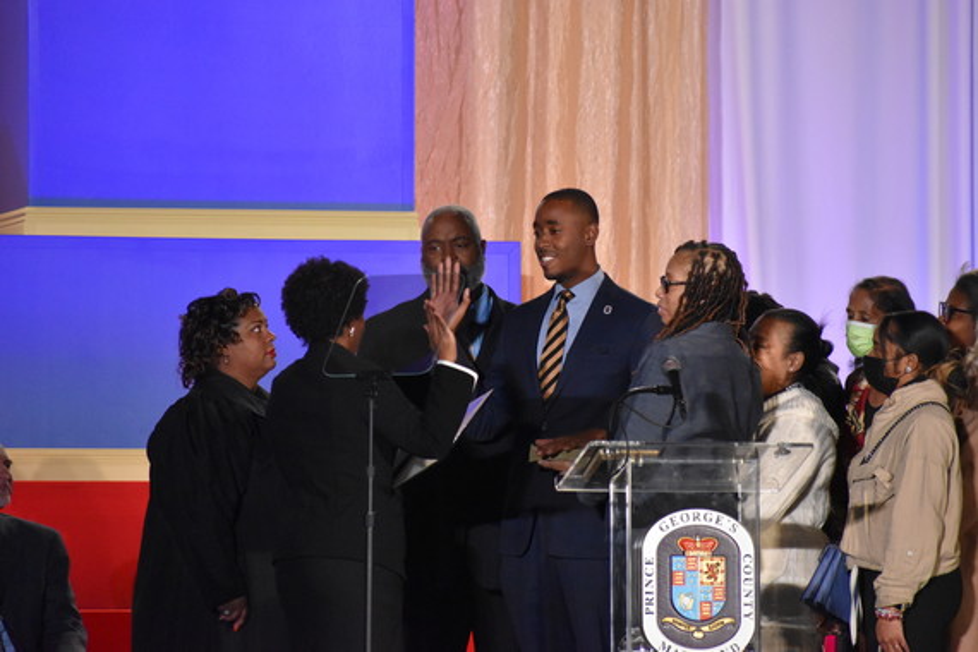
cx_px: 489
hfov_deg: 5.3
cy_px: 326
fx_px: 10594
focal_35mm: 390
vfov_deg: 3.5
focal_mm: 260
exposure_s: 1/500
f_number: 6
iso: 4500
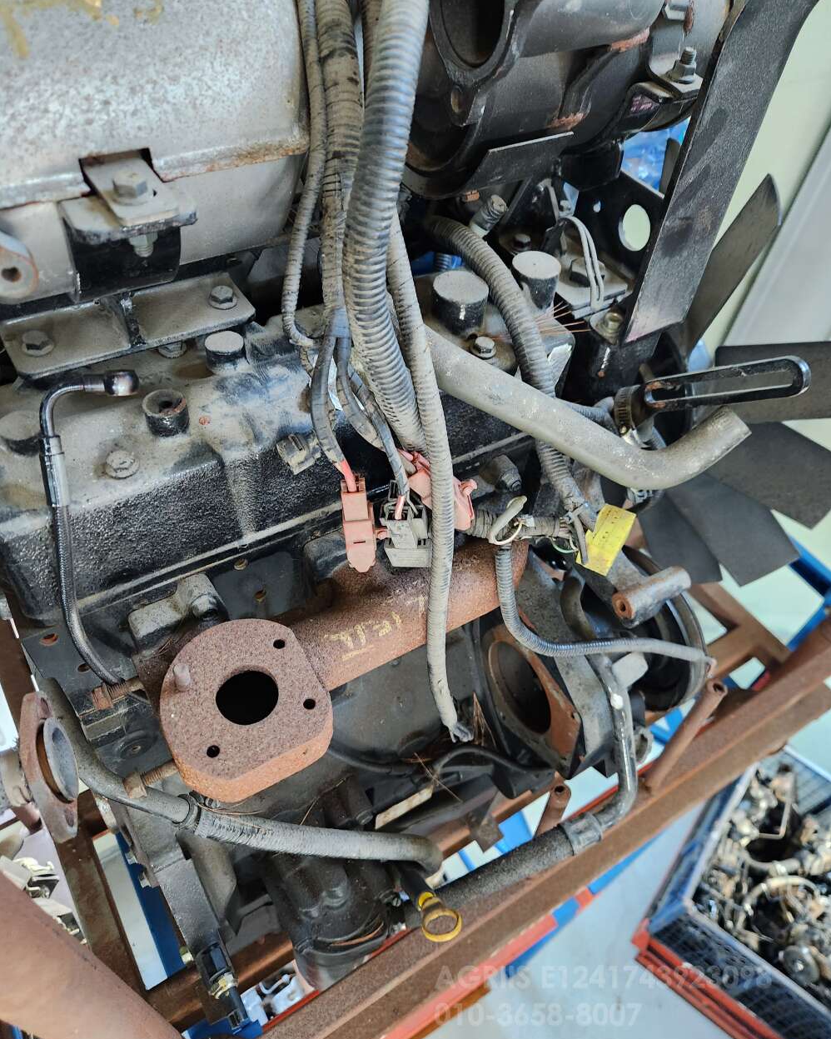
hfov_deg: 58.8
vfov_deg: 70.2
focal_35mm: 24
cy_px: 540
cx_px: 416
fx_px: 738
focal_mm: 5.4
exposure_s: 1/40
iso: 640
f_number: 1.8
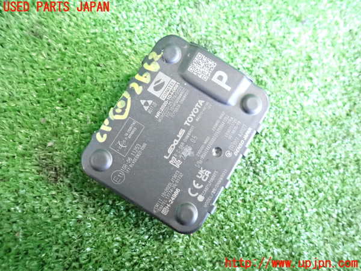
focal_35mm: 25
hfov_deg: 69.4
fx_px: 261
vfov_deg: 54.9
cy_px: 136
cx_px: 180
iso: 2500
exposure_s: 1/100
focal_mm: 4.5
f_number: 2
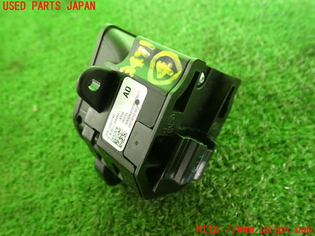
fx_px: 273
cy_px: 118
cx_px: 158
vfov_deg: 46.8
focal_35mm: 30
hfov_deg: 60.0
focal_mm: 5.4
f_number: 2.3
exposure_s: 1/60
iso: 125
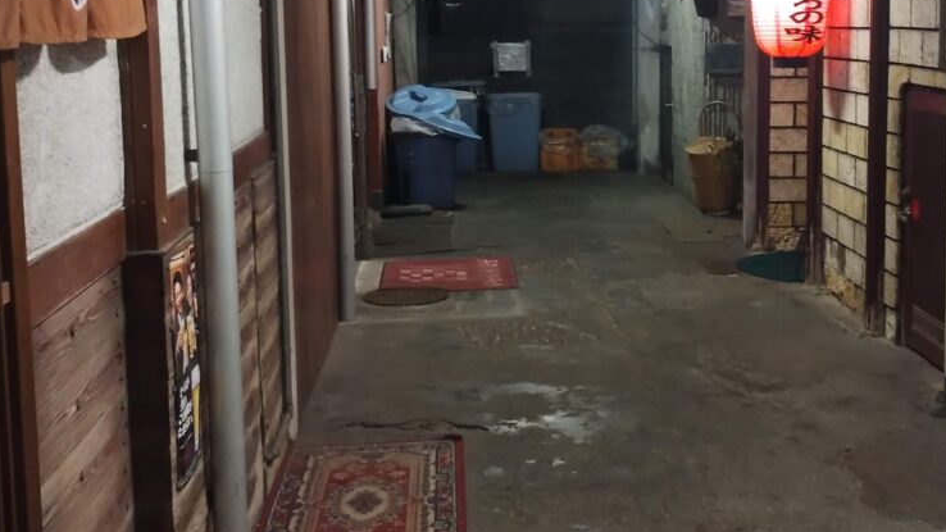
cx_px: 590
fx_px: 1329
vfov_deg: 22.5
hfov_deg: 38.9
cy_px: 168
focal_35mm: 53
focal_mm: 4.27
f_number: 1.8
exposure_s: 1/20
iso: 2759
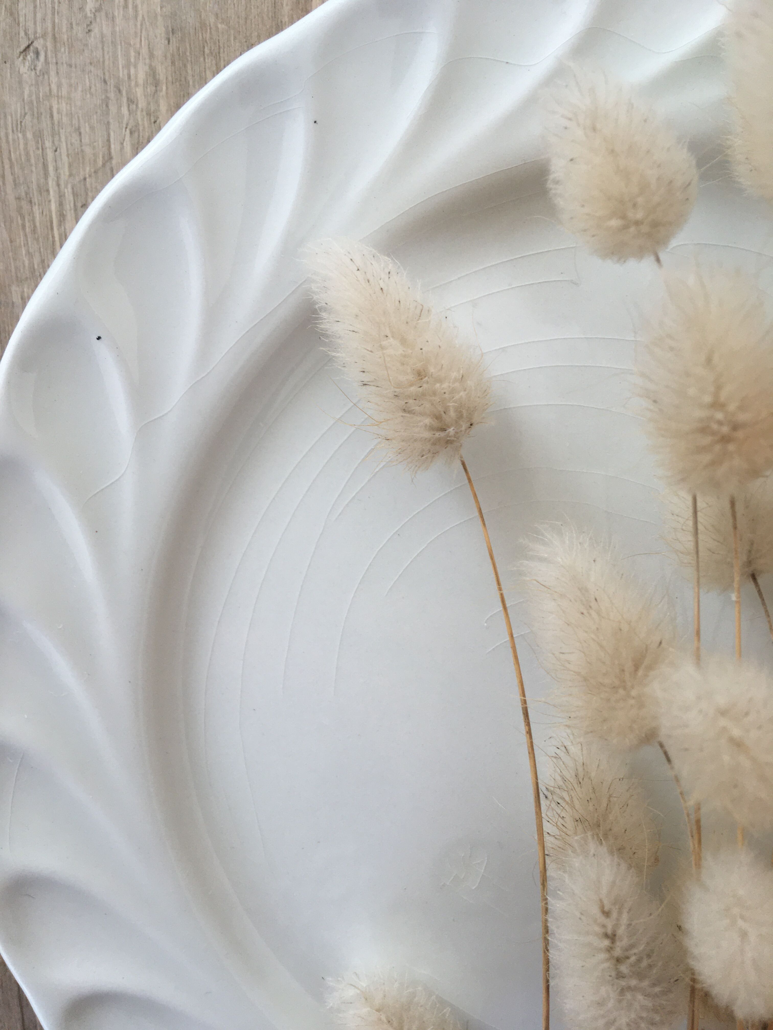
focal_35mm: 29
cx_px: 386
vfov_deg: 61.7
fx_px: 863
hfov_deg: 48.2
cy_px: 515
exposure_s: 1/100
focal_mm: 4.15
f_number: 2.2
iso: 40
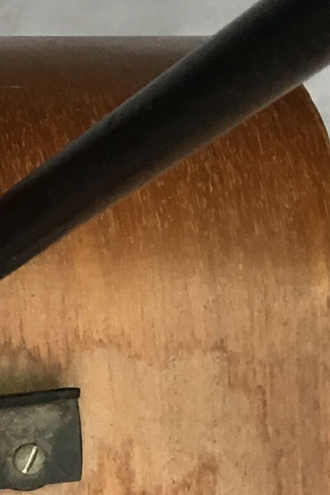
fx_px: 2104
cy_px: 667
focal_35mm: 153
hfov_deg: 8.3
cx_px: -440
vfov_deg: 12.9
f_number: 2.2
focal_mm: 4.15
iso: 50
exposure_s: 1/33
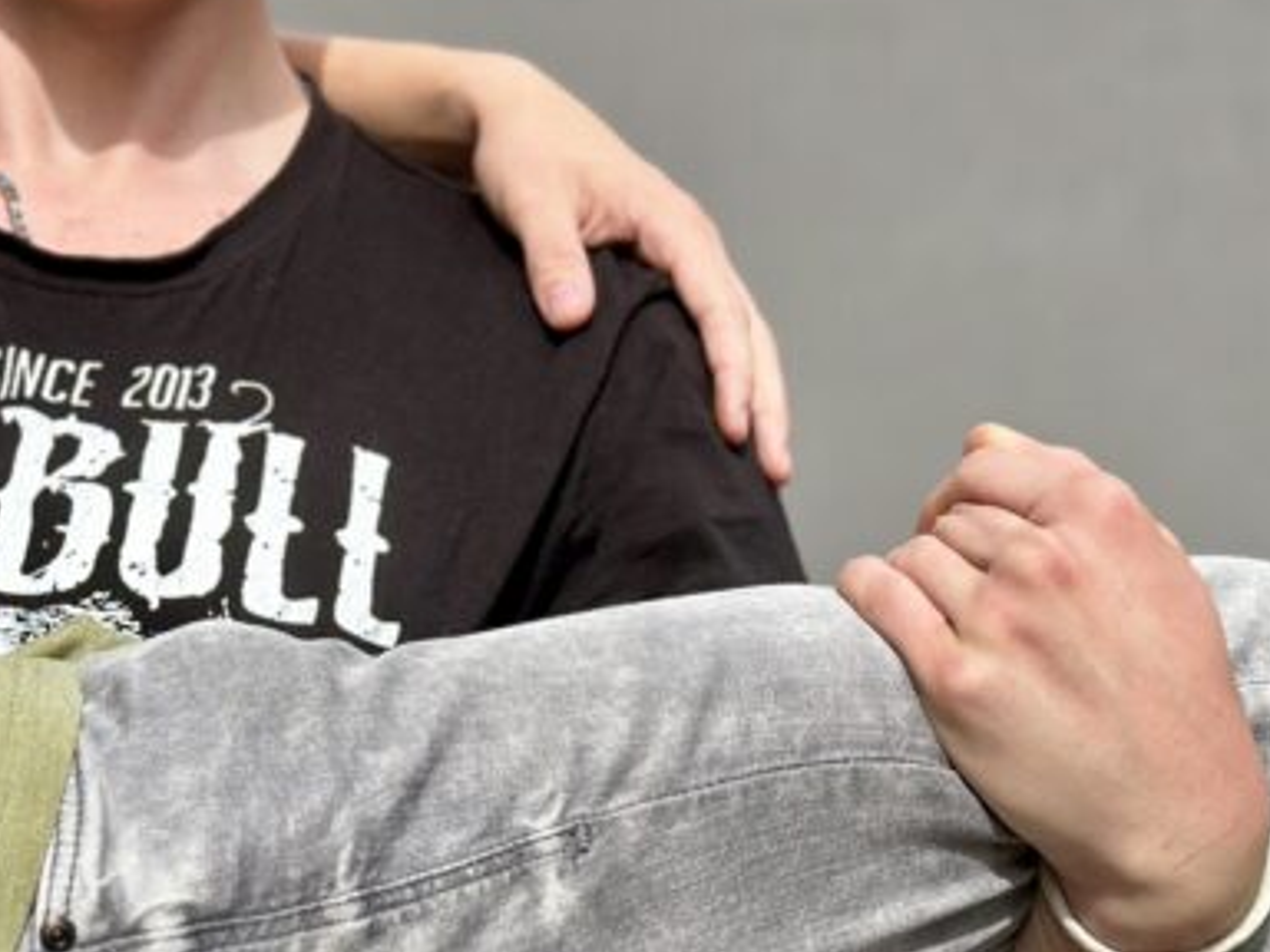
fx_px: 4696
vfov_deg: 11.5
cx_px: 10
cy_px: 109
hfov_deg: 15.1
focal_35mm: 128
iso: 80
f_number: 1.78
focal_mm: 6.86
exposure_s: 1/3472
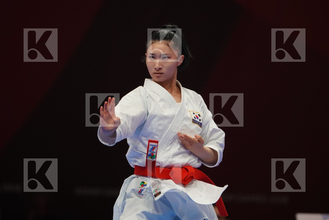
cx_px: 164
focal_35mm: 420
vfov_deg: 3.3
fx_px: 3838
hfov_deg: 4.9
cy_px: 110
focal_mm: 280
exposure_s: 1/500
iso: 1250
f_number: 4
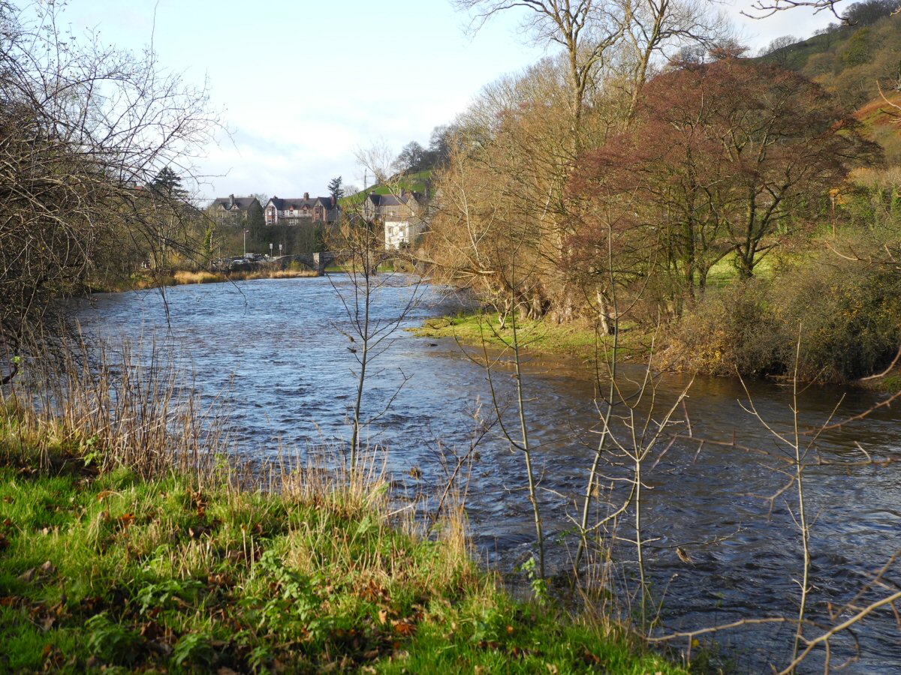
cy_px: 338
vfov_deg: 24.0
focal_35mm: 61
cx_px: 450
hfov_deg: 31.7
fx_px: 1588
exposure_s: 1/280
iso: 100
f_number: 3.5
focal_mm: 13
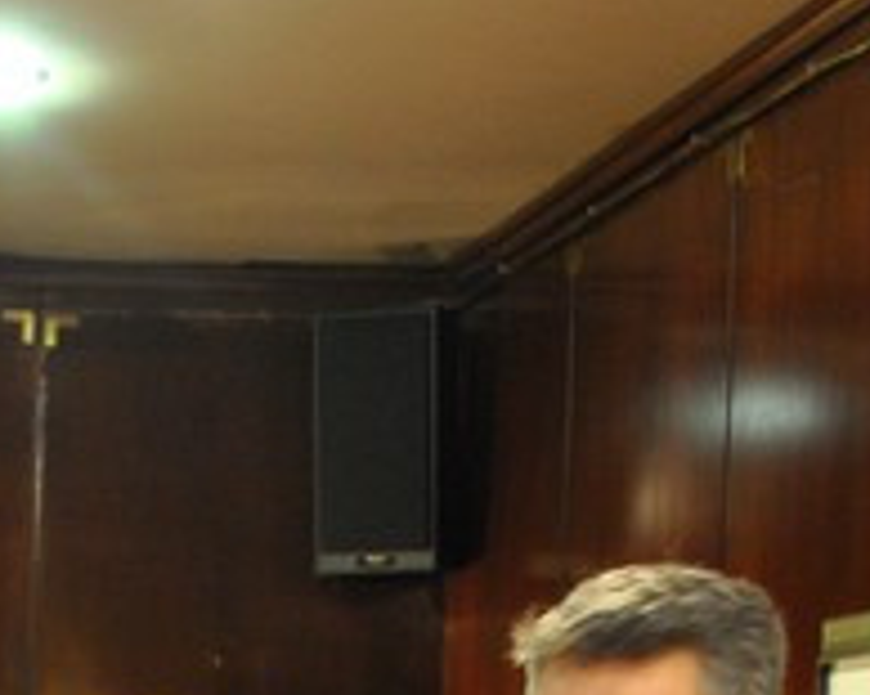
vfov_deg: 11.0
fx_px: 3346
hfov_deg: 13.8
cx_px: -493
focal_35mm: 130
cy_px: 1296
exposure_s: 1/4
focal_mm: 20
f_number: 3.8
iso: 400
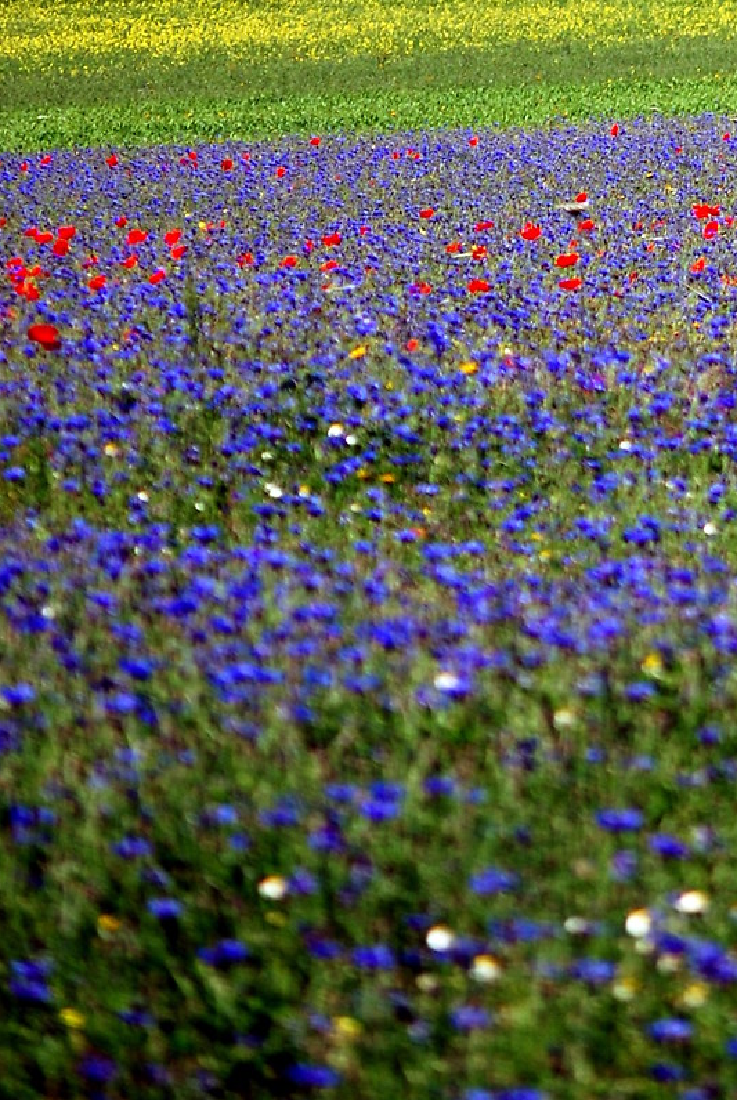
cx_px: 1085
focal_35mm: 389
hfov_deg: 3.5
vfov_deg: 5.3
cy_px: -401
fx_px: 11908
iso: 100
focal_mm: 86
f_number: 4.5
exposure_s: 1/160
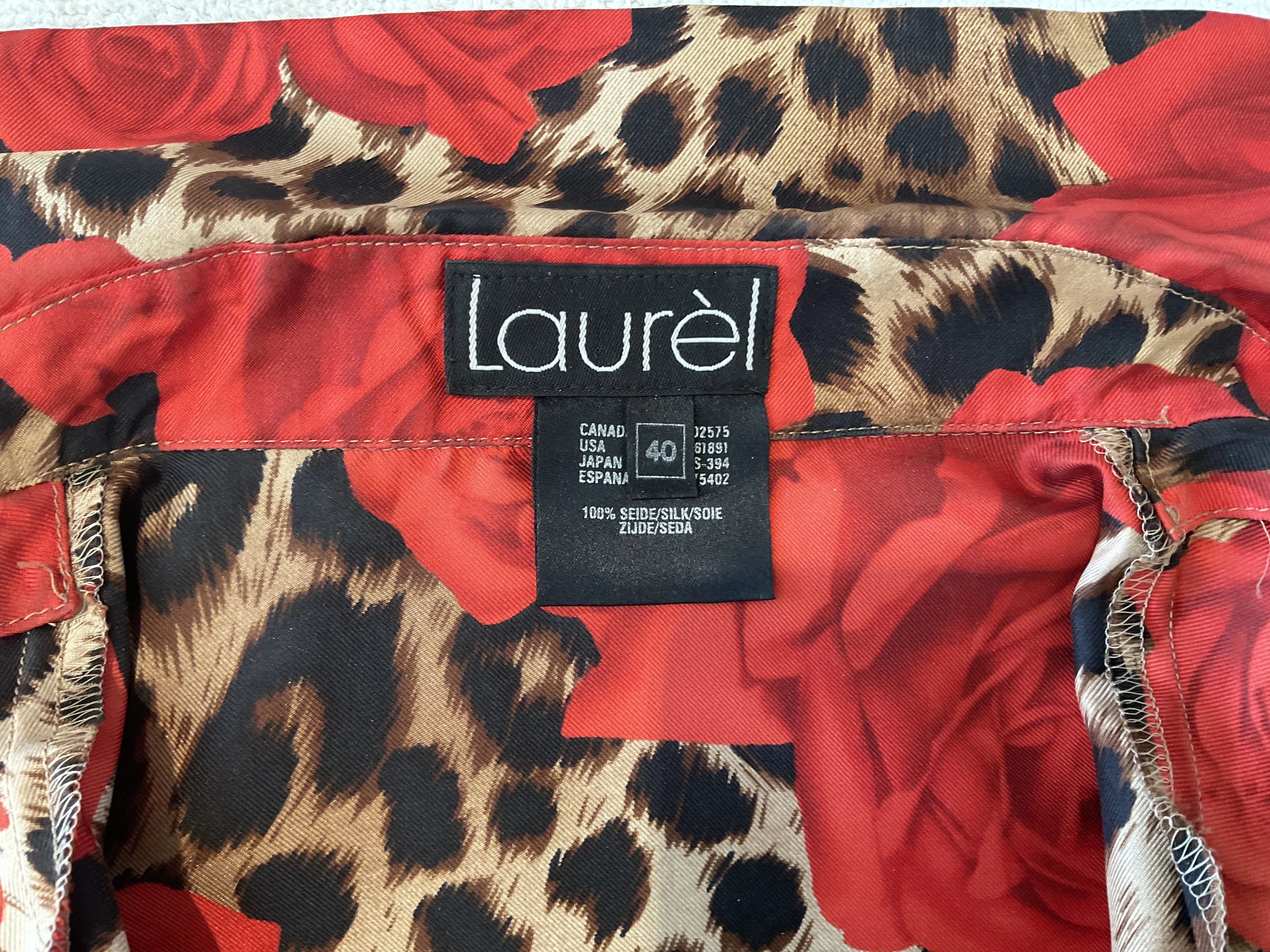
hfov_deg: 61.7
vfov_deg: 48.2
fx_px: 1064
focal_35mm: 29
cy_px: 476
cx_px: 635
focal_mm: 3
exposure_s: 1/50
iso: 125
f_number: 1.8
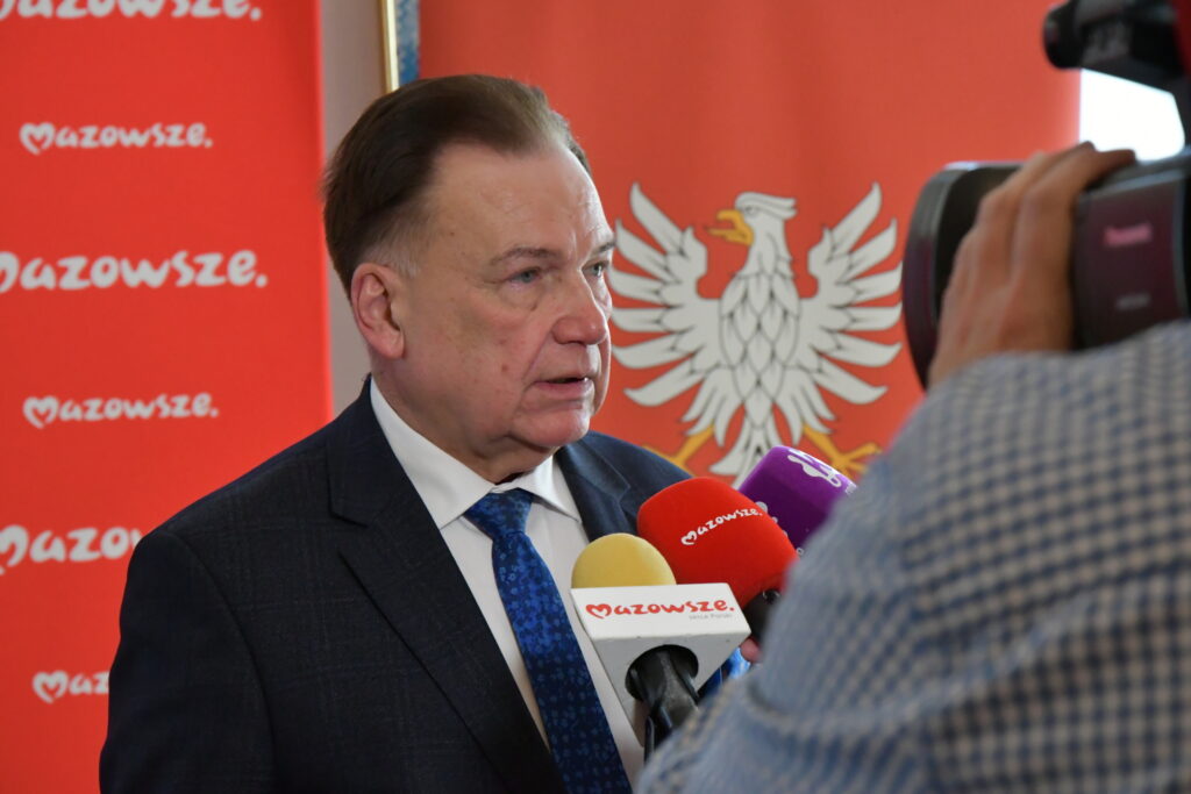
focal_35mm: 120
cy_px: 397
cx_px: 596
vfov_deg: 11.4
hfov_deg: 17.1
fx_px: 3970
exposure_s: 1/250
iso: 6400
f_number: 8
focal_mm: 80
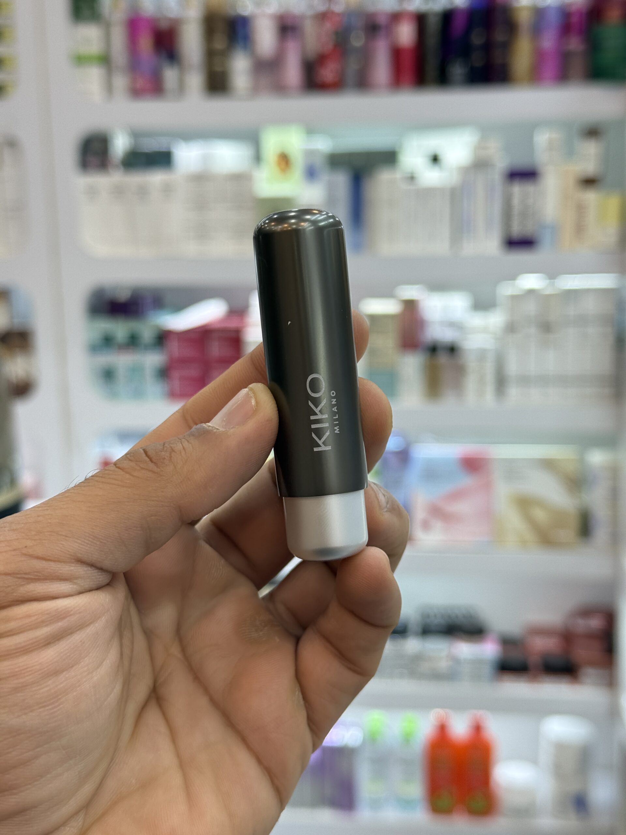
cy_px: 418
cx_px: 313
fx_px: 1157
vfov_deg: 39.7
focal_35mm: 48
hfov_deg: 30.3
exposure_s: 1/249
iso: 100
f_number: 1.78
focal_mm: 6.76
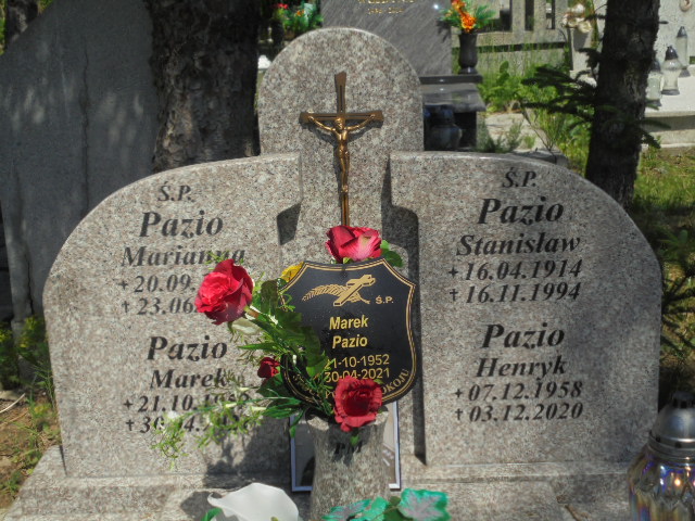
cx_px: 348
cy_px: 260
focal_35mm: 49
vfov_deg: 29.7
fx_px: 984
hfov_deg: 38.9
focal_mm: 8.9
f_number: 4.8
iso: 100
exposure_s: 1/800
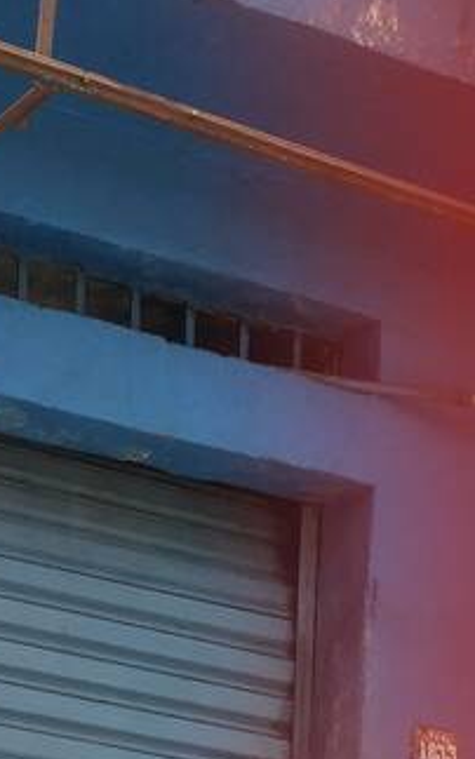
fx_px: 1760
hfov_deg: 13.3
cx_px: -473
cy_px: 987
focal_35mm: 85
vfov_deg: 21.9
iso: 125
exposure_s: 1/592
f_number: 1.9
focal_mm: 3.94
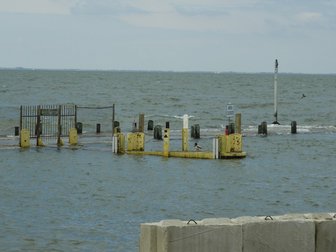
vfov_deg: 10.7
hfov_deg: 14.2
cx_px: 139
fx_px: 1349
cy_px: 90
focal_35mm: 139
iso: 100
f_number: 4.8
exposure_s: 1/1000
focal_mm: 18.8
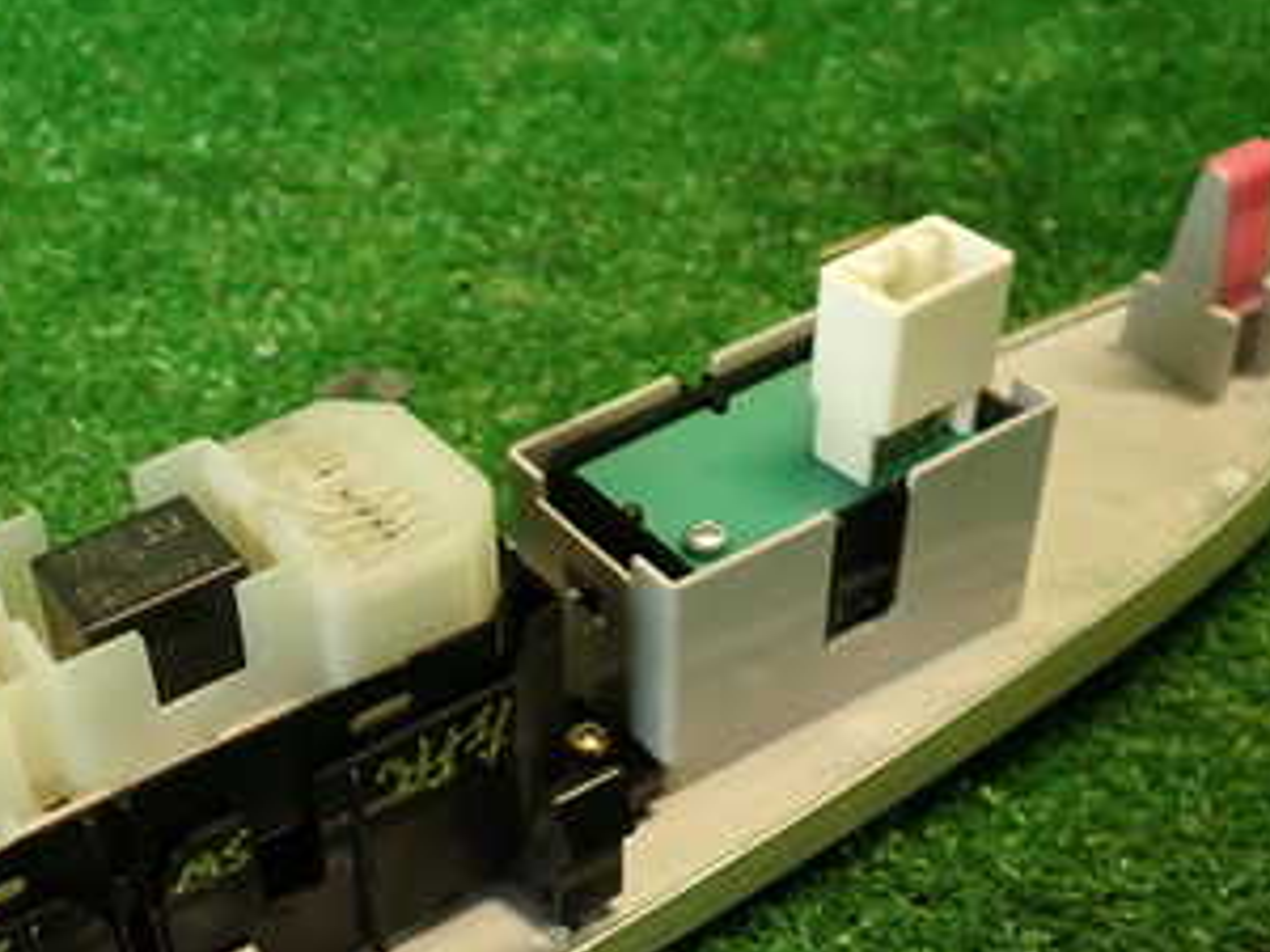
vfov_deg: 28.0
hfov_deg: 36.9
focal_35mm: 50
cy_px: 863
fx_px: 1834
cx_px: 262
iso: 200
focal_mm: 4.5
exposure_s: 1/40
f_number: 2
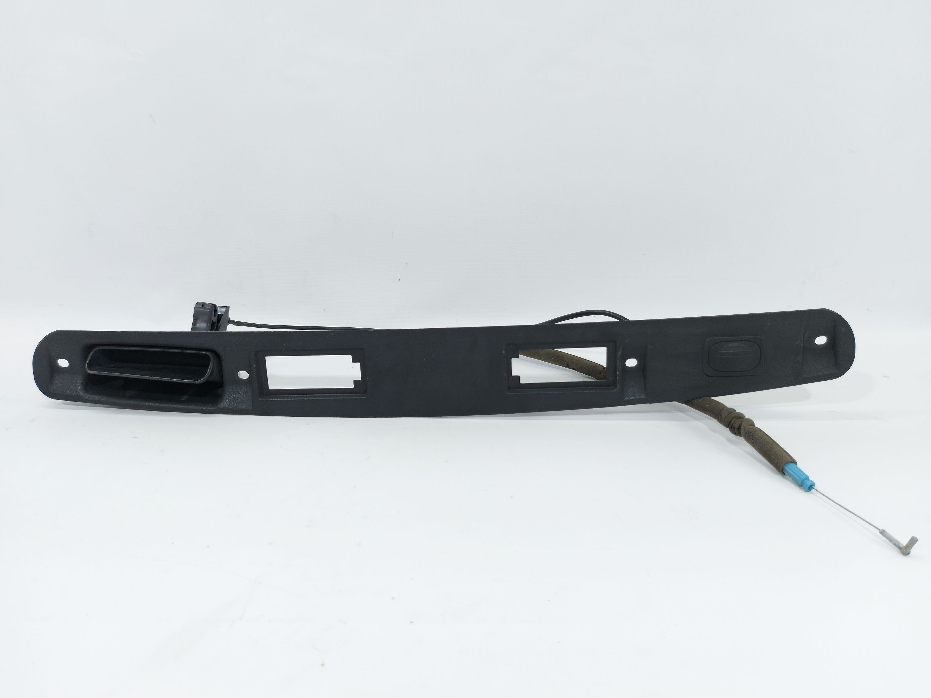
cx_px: 466
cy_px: 349
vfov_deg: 56.8
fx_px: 646
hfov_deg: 71.6
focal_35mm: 24
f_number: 1.8
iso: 50
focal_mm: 5.23
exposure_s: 1/50
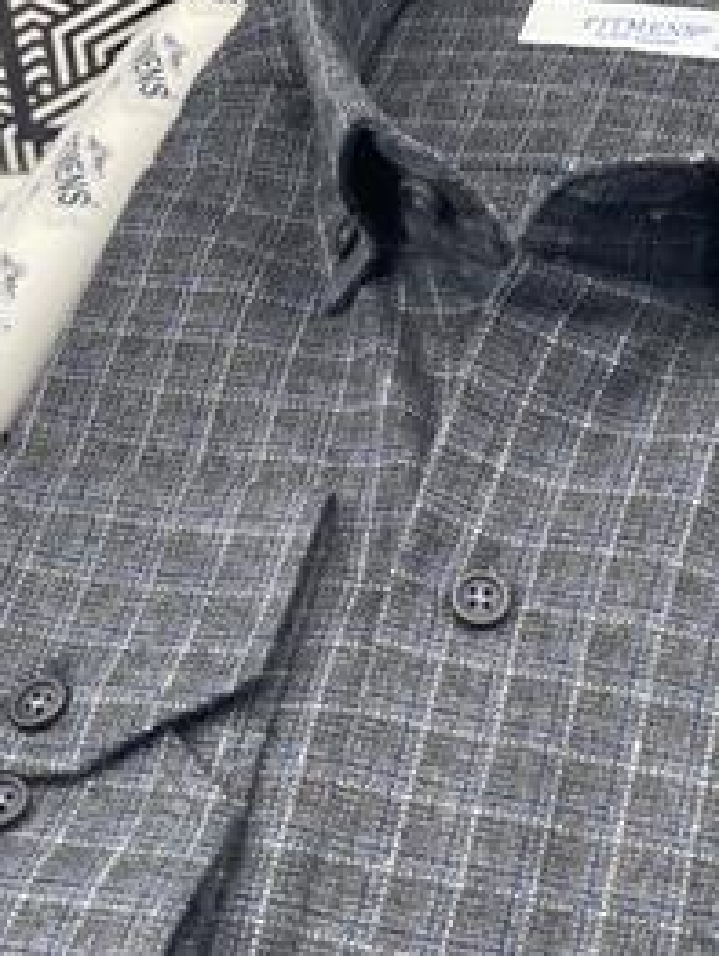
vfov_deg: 23.8
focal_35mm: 82
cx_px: 438
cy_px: 443
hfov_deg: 18.0
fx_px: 2267
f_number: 2
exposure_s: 1/122
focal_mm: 6
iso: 40
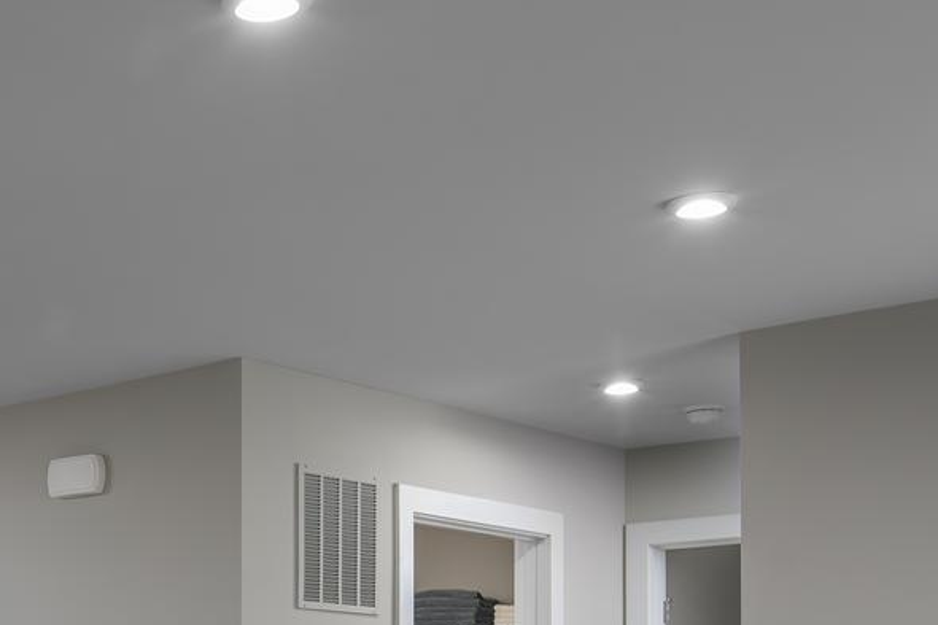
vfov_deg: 17.5
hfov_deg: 27.4
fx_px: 1719
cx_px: -140
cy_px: 1058
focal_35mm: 66
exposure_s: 1/250
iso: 250
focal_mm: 19
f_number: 9
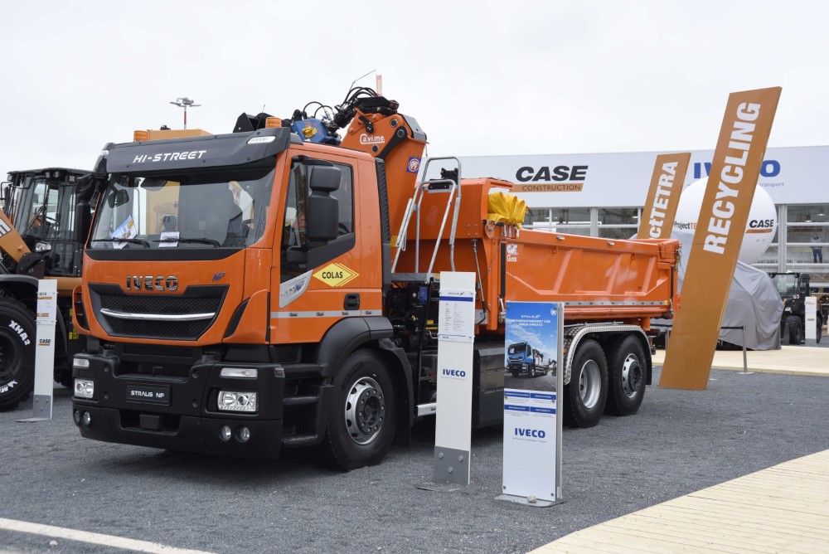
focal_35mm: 48
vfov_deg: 28.1
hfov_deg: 41.1
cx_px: 414
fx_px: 1106
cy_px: 277
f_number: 10
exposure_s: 1/125
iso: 800
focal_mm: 48
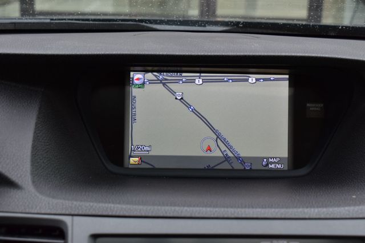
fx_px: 578
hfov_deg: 35.1
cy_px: 122
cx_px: 182
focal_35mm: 57
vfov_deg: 23.8
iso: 400
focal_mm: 38
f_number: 7.1
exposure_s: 1/40
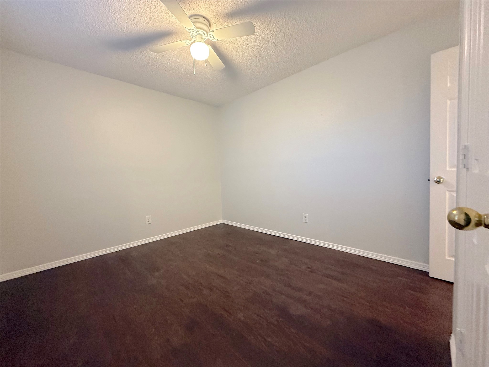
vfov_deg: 85.7
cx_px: 244
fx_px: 198
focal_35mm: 14
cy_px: 184
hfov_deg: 102.1
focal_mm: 2.22
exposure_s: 1/60
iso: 640
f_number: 2.2
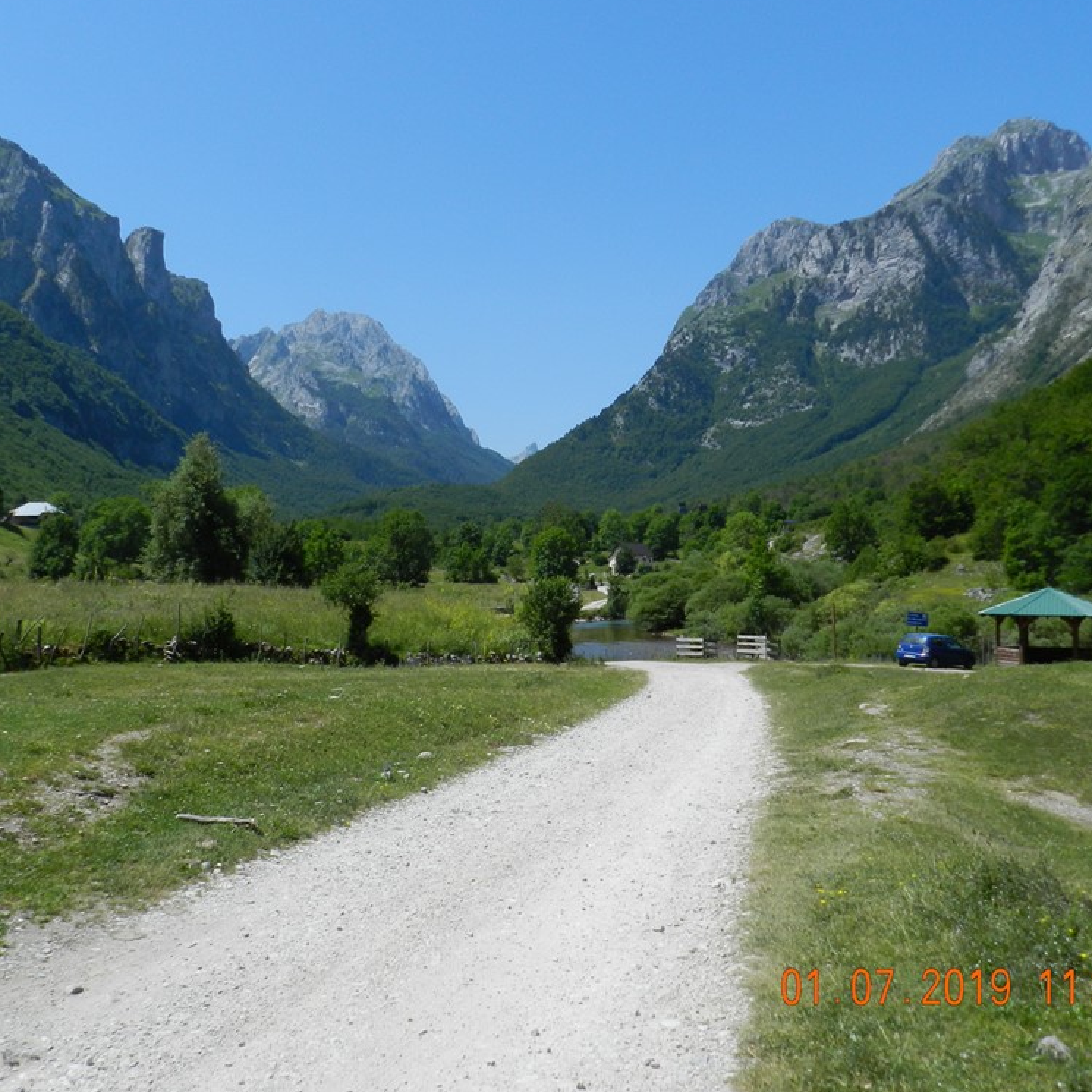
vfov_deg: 48.4
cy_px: 541
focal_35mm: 34
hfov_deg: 48.4
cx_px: 491
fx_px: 1213
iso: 160
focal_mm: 5
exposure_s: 1/1000
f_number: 4.5
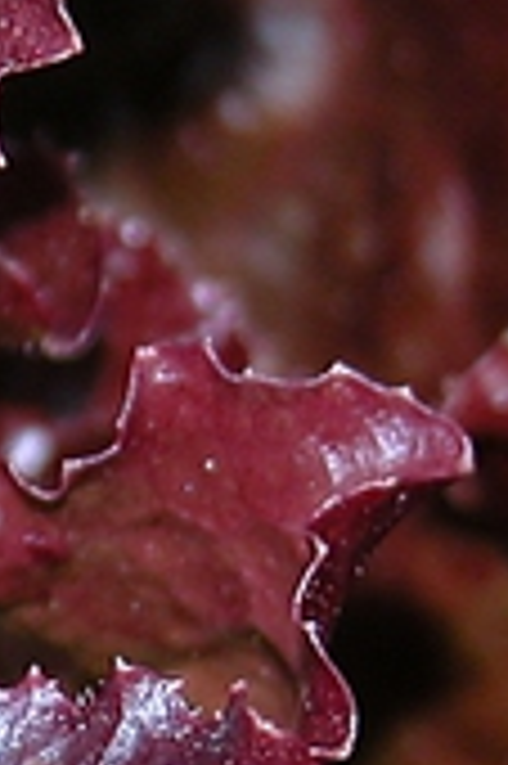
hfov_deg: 1.4
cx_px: -85
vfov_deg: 2.1
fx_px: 21102
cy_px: 1058
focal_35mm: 995
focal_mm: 41.1
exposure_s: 1/125
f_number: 3.9
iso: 100
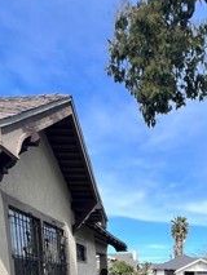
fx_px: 311
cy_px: 363
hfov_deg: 35.7
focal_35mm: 39
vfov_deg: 33.7
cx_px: 166
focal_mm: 1.57
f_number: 1.8
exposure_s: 1/713
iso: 32
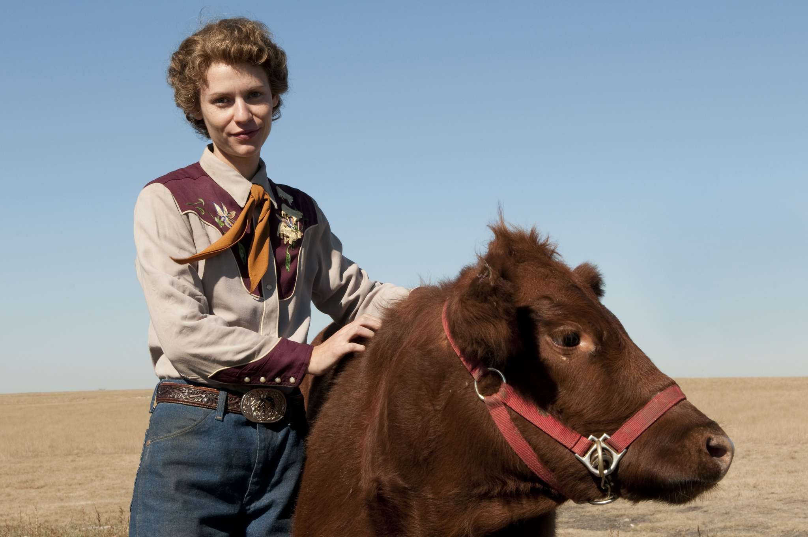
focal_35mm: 68
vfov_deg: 20.1
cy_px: 268
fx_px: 1513
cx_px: 404
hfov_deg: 29.9
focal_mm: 45
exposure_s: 1/250
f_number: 11
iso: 200
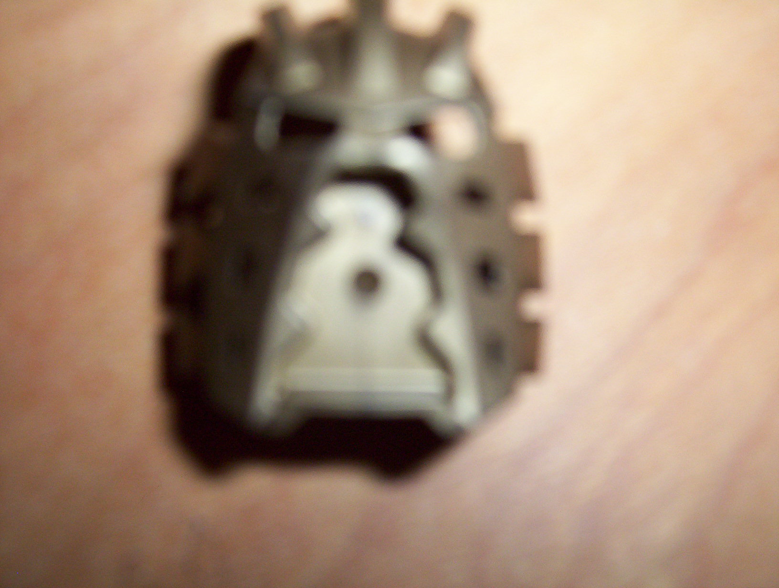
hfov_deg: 43.8
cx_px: 390
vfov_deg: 33.7
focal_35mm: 43
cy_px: 294
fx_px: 970
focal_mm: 5.77
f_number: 2.73
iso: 140
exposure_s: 1/60
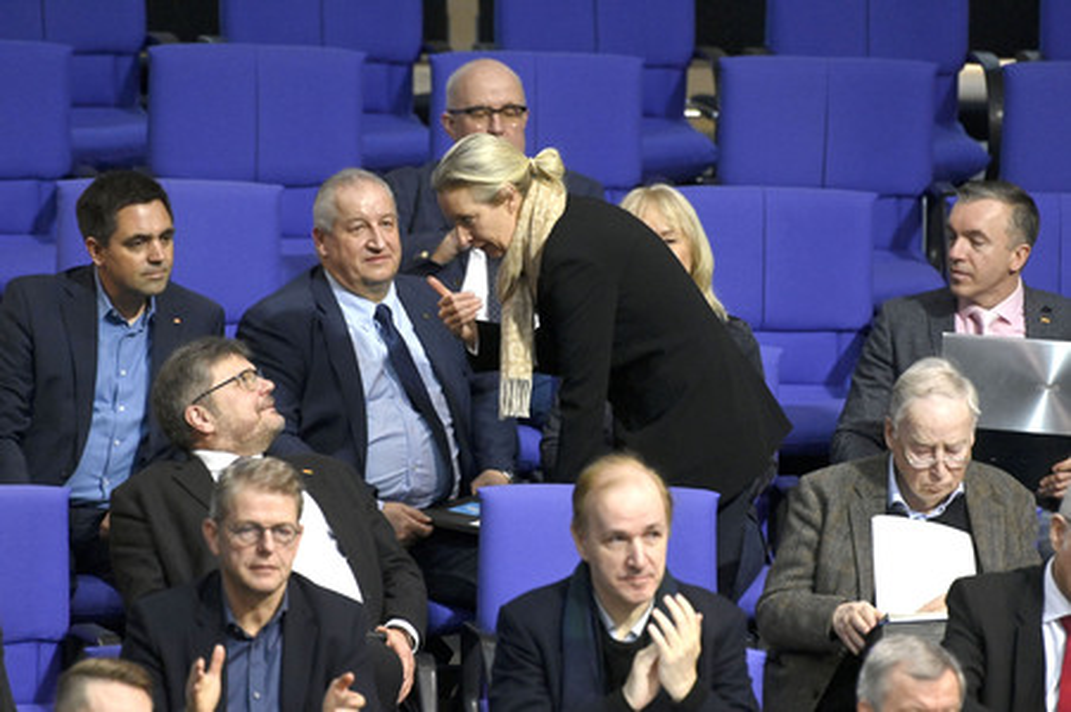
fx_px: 13080
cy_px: 356
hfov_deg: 4.7
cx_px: 536
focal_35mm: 440
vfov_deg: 3.1
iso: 10000
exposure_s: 1/500
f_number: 5.6
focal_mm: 440
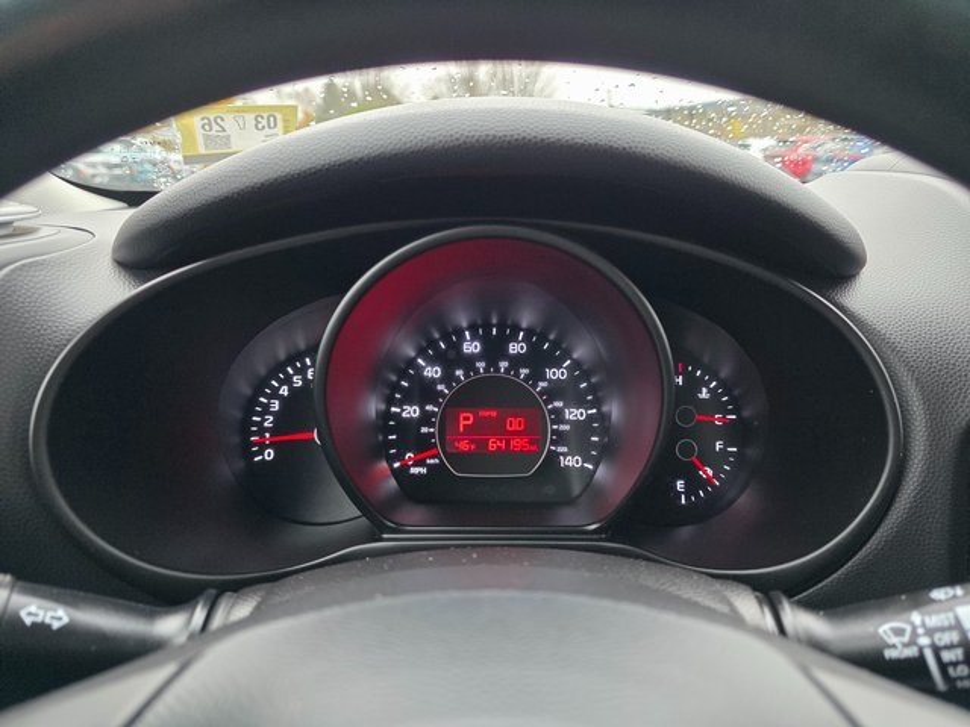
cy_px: 364
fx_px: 644
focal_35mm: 23
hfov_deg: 73.9
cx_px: 485
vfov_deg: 58.9
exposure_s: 1/120
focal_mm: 6.3
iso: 320
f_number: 1.7
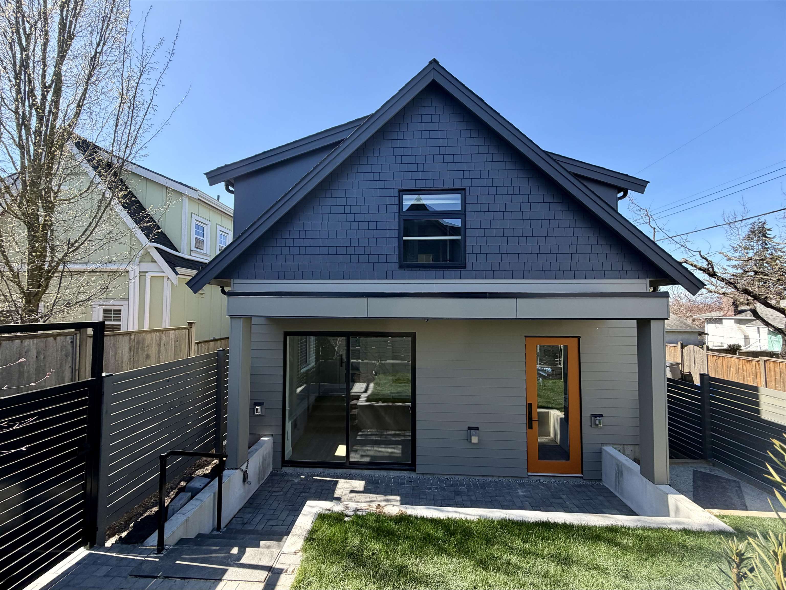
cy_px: 295
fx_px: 318
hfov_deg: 102.1
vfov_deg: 85.7
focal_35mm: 14
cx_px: 393
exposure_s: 1/717
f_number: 2.2
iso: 40
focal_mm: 2.22
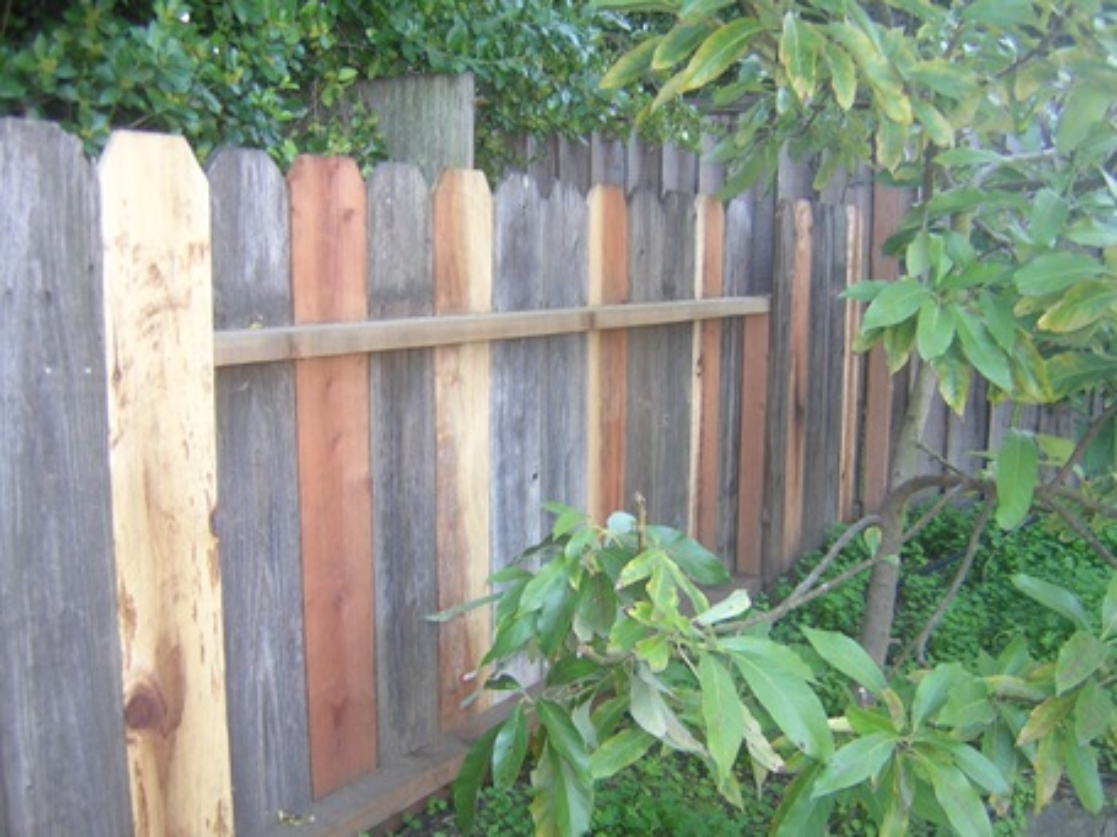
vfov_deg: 39.6
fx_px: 1161
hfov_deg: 51.4
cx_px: 558
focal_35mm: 36
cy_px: 418
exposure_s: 1/26.3
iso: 144
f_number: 2.6
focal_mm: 4.7
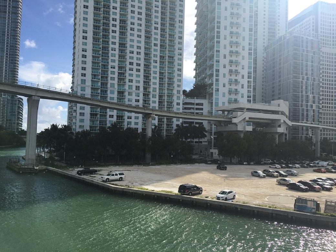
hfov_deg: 61.7
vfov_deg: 48.2
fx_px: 281
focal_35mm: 29
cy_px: 126
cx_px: 168
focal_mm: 4.15
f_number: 2.2
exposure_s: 1/1789
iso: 25
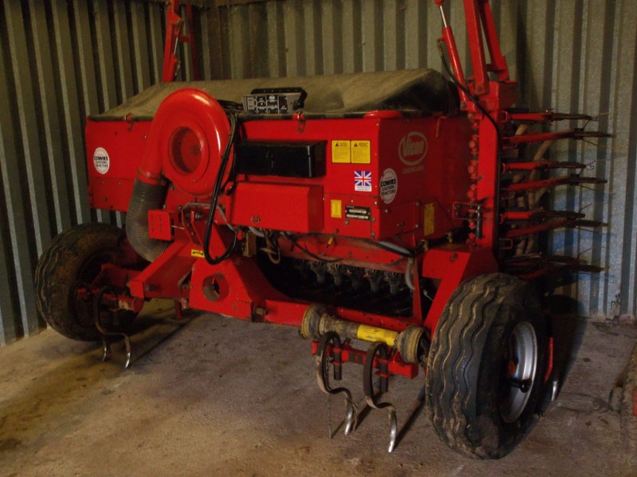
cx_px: 318
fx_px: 662
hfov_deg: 51.4
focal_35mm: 36
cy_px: 238
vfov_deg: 39.7
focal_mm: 6.53
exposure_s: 1/4
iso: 320
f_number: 4.1
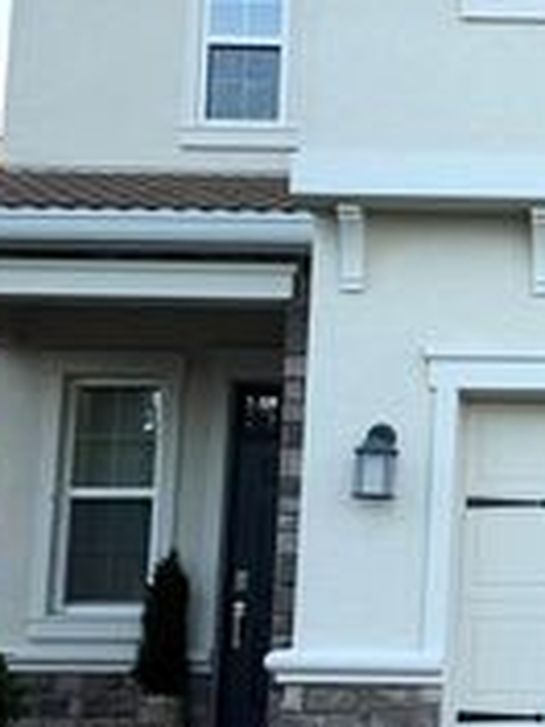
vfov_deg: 21.5
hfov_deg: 15.5
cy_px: 349
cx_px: 710
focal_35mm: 91
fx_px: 1910
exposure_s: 1/1230
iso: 80
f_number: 1.78
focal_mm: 6.76
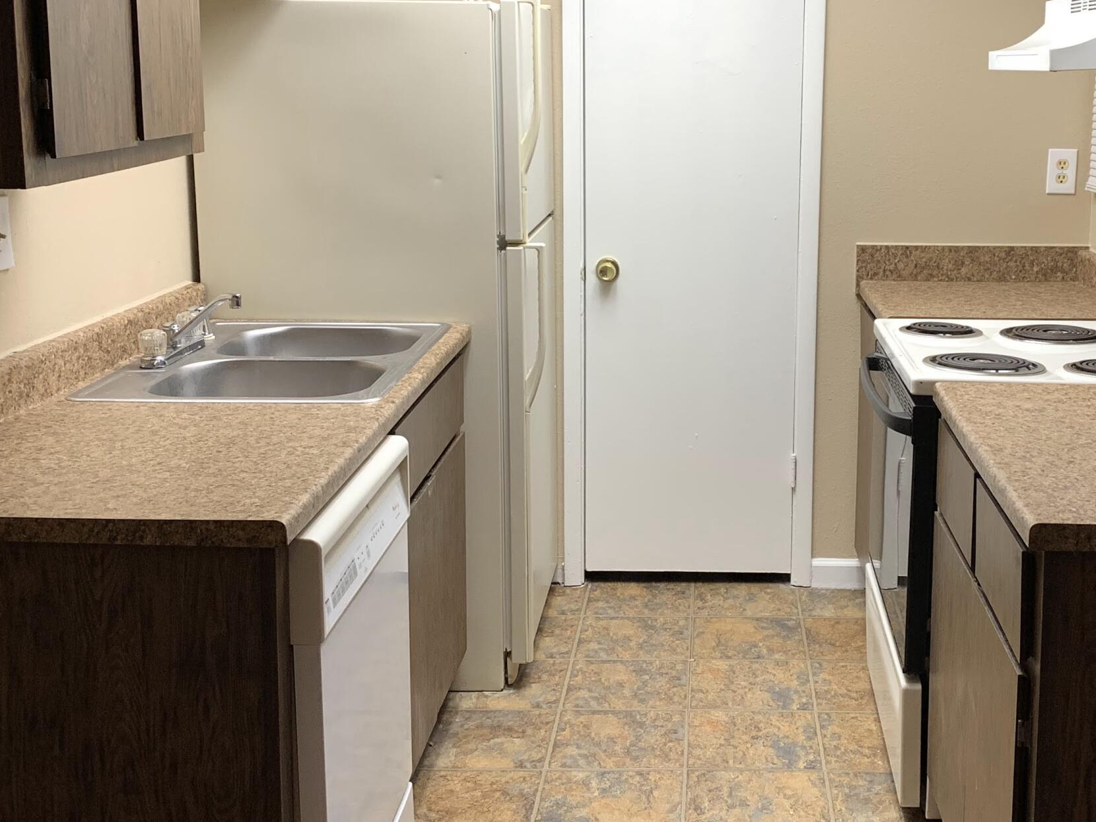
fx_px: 1488
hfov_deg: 40.0
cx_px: 710
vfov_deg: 30.8
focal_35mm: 47
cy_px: 334
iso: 80
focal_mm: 4.25
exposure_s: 1/60
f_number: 1.8
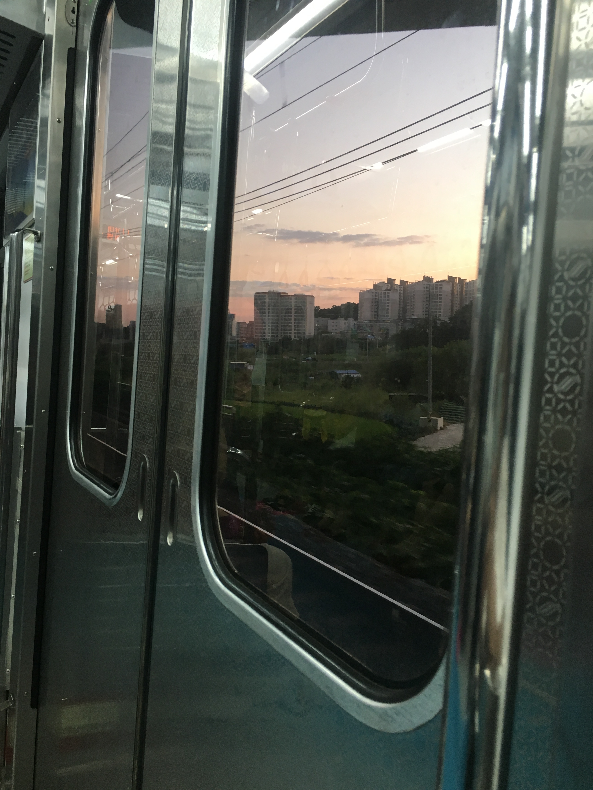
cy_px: 395
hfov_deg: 48.2
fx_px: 662
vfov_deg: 61.7
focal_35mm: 29
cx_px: 296
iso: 32
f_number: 2.2
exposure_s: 1/30
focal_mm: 4.15
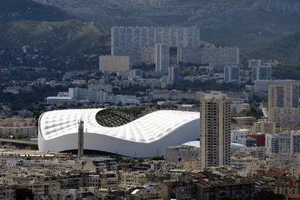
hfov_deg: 10.3
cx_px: 150
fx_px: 1667
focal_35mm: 200
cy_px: 100
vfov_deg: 6.9
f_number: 13
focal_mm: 200
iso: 200
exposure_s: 1/500
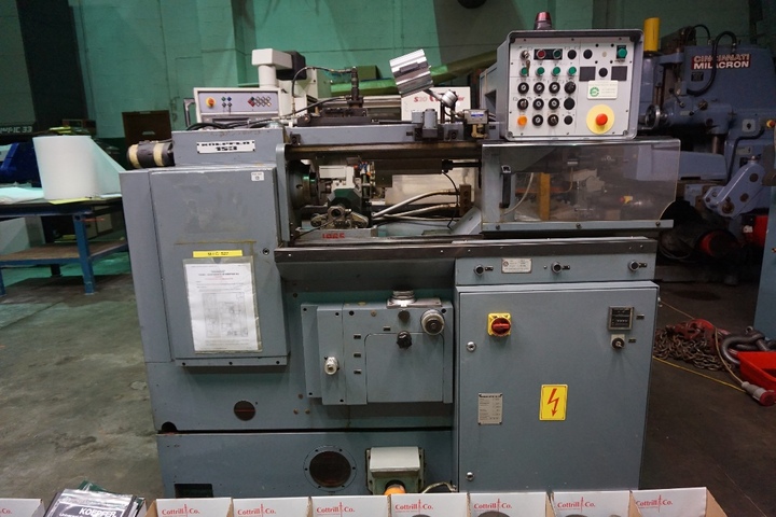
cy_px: 258
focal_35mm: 24
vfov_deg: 53.1
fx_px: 517
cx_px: 388
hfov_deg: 73.7
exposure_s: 1/160
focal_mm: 16
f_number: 3.5
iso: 2000
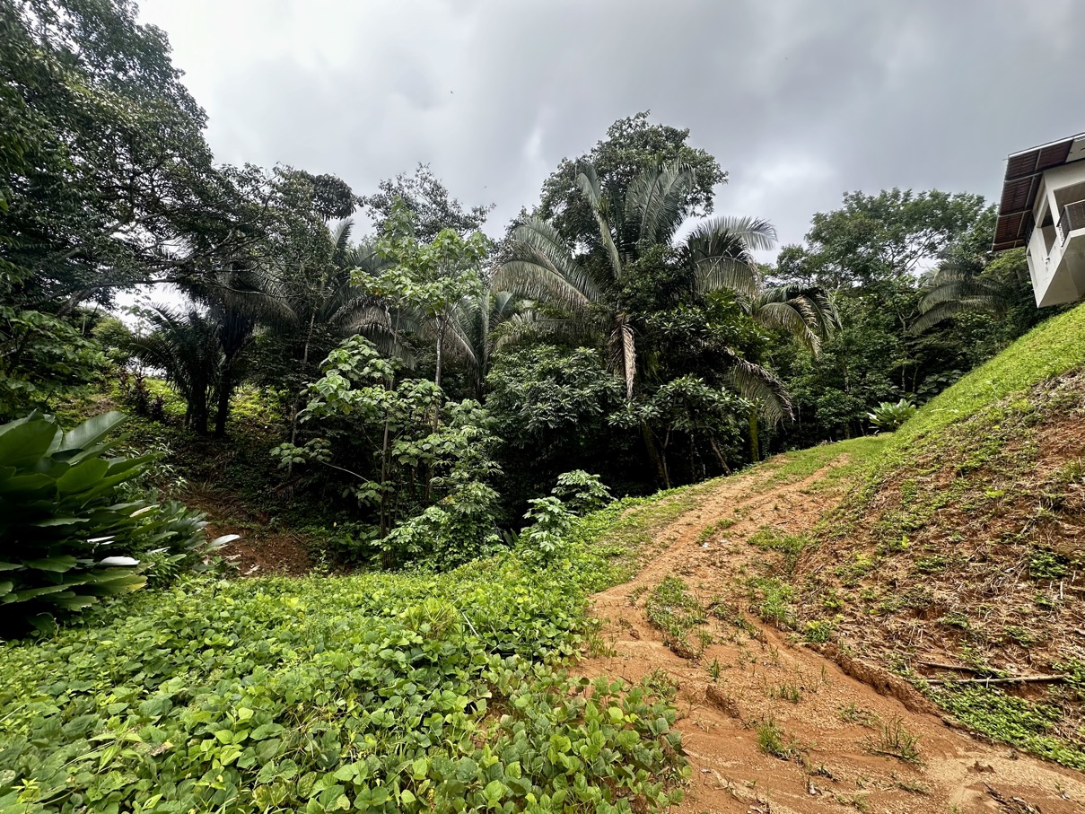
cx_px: 542
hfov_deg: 102.1
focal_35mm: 14
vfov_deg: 85.7
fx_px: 439
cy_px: 407
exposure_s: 1/225
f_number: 2.2
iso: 40
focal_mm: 2.22
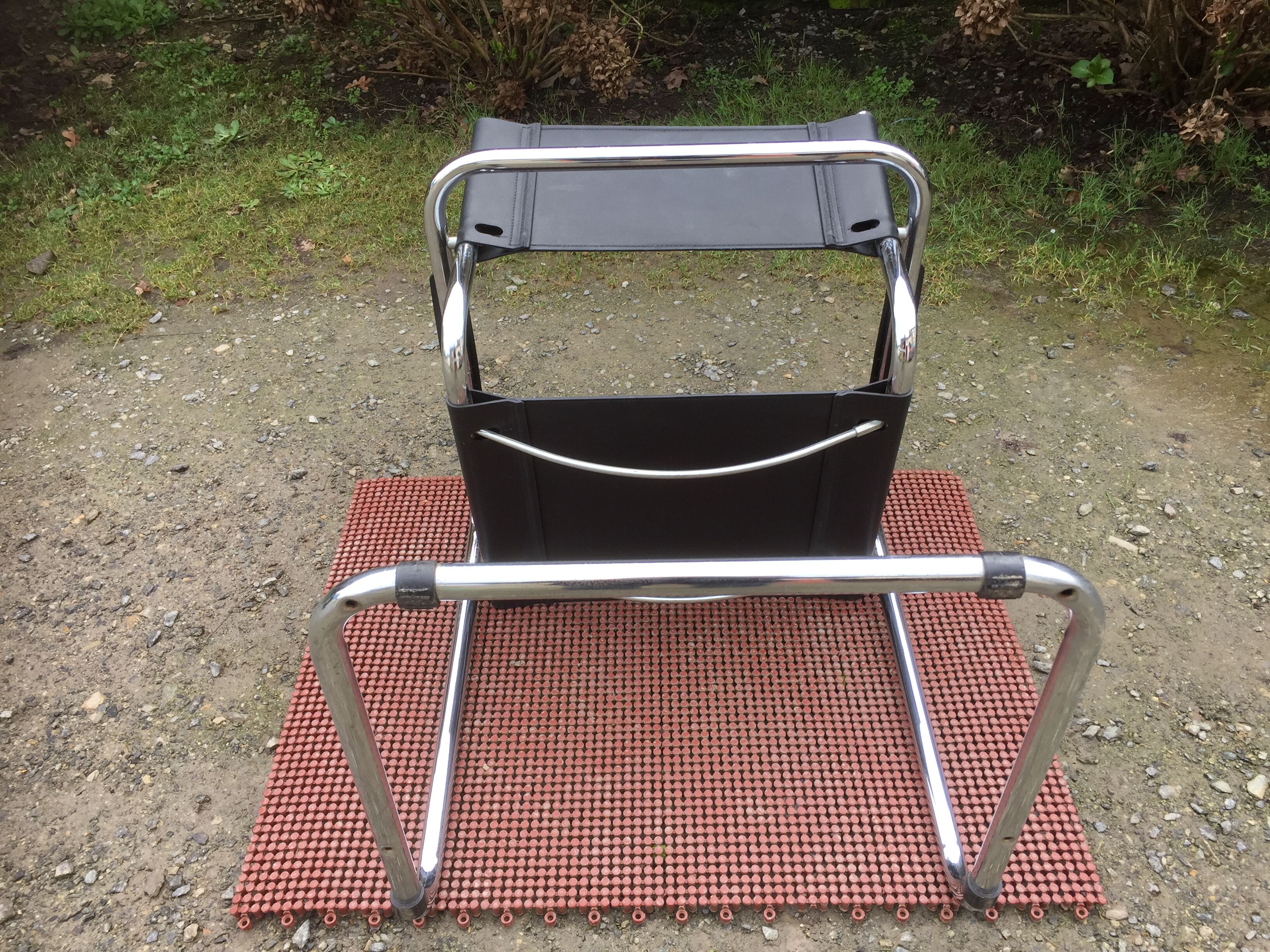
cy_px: 476
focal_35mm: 29
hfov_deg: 61.7
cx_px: 635
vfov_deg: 48.2
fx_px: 1064
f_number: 2.2
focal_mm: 4.15
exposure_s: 1/247
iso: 32
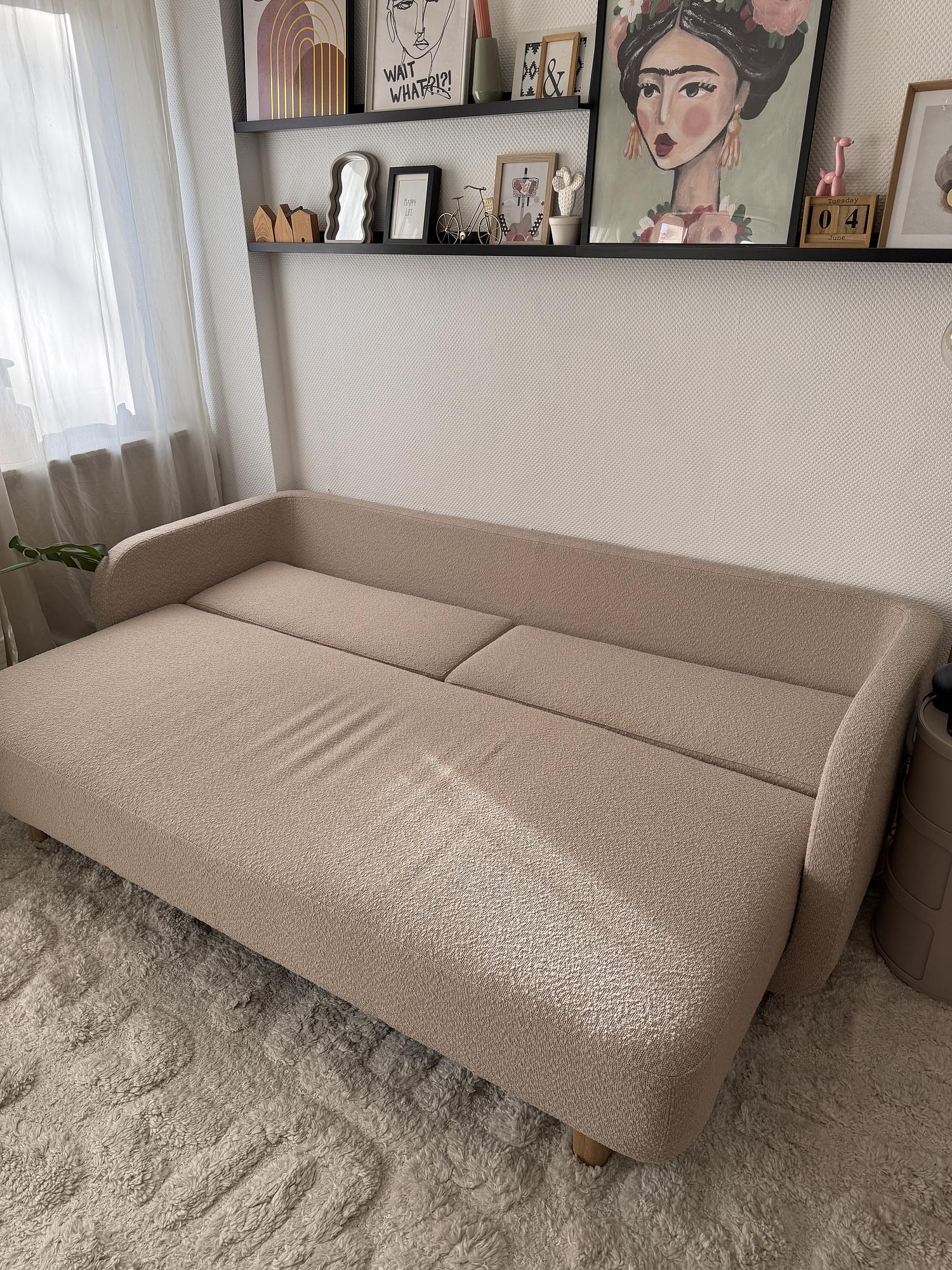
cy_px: 635
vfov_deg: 71.6
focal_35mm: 24
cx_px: 476
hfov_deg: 56.8
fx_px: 880
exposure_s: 1/253
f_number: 1.78
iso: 100
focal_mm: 6.76
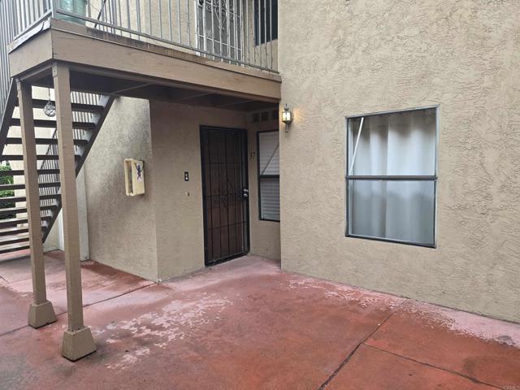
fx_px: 346
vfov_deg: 58.9
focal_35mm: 23
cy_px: 195
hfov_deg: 73.9
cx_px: 260
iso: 160
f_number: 1.7
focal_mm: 6.3
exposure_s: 1/180
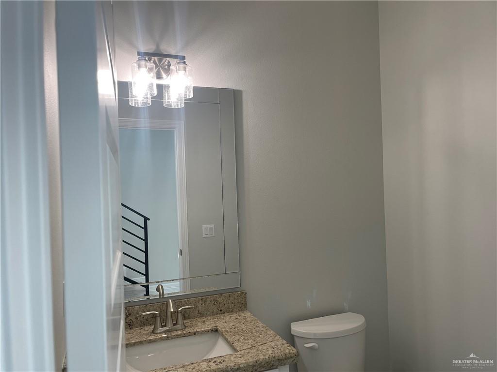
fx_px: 373
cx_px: 248
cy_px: 186
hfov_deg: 67.3
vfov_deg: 53.1
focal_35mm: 26
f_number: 1.6
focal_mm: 5.1
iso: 64
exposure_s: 1/120
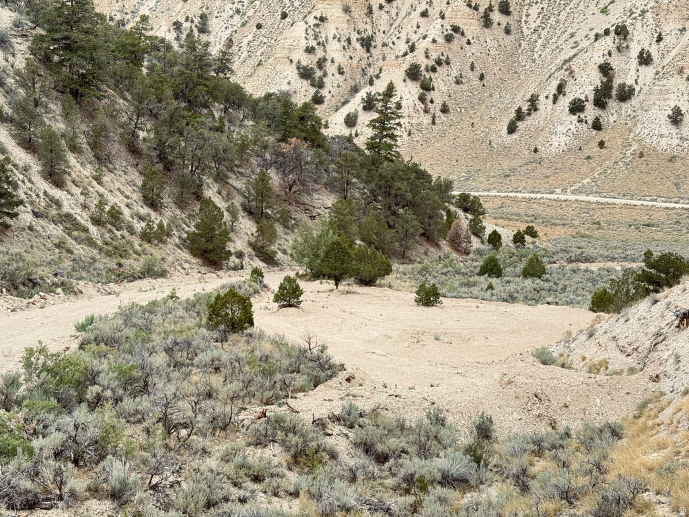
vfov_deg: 30.3
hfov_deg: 39.7
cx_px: 344
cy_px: 258
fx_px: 955
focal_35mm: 48
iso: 64
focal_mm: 6.76
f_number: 1.78
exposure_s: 1/420
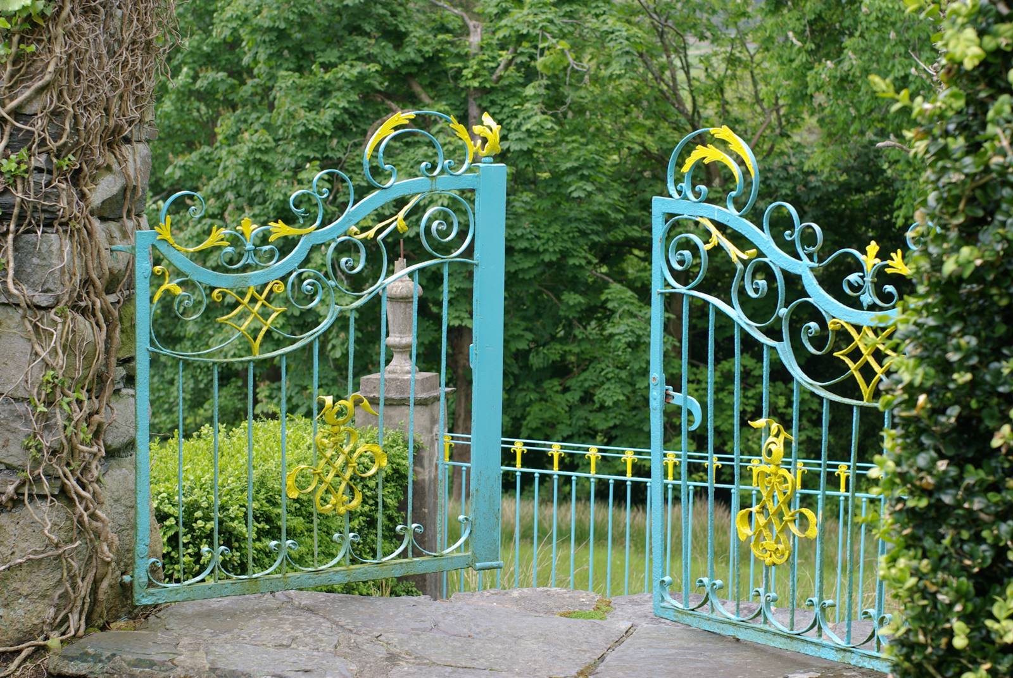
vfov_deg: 18.2
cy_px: 339
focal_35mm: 75
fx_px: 2113
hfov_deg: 27.0
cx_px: 506
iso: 100
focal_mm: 50
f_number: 5.6
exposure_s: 1/90
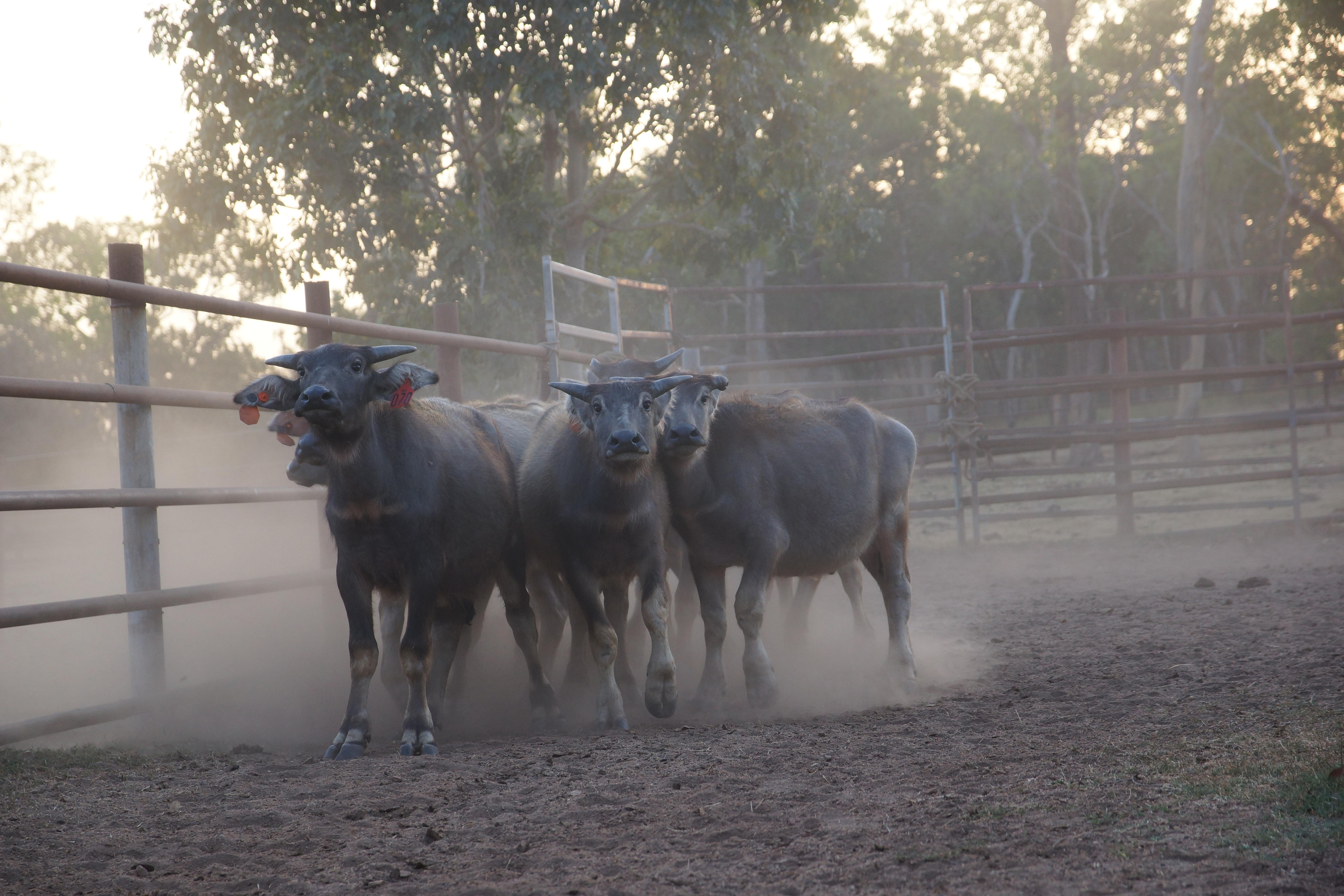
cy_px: 448
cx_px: 672
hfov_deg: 19.5
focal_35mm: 105
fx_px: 3920
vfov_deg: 13.0
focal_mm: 70
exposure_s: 1/125
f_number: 4
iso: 250
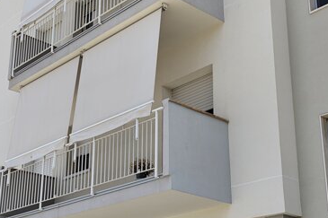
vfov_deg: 21.2
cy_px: 131
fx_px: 583
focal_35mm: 64
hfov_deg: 31.3
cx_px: 128
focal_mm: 6.14
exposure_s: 1/429
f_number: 1.65
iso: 50
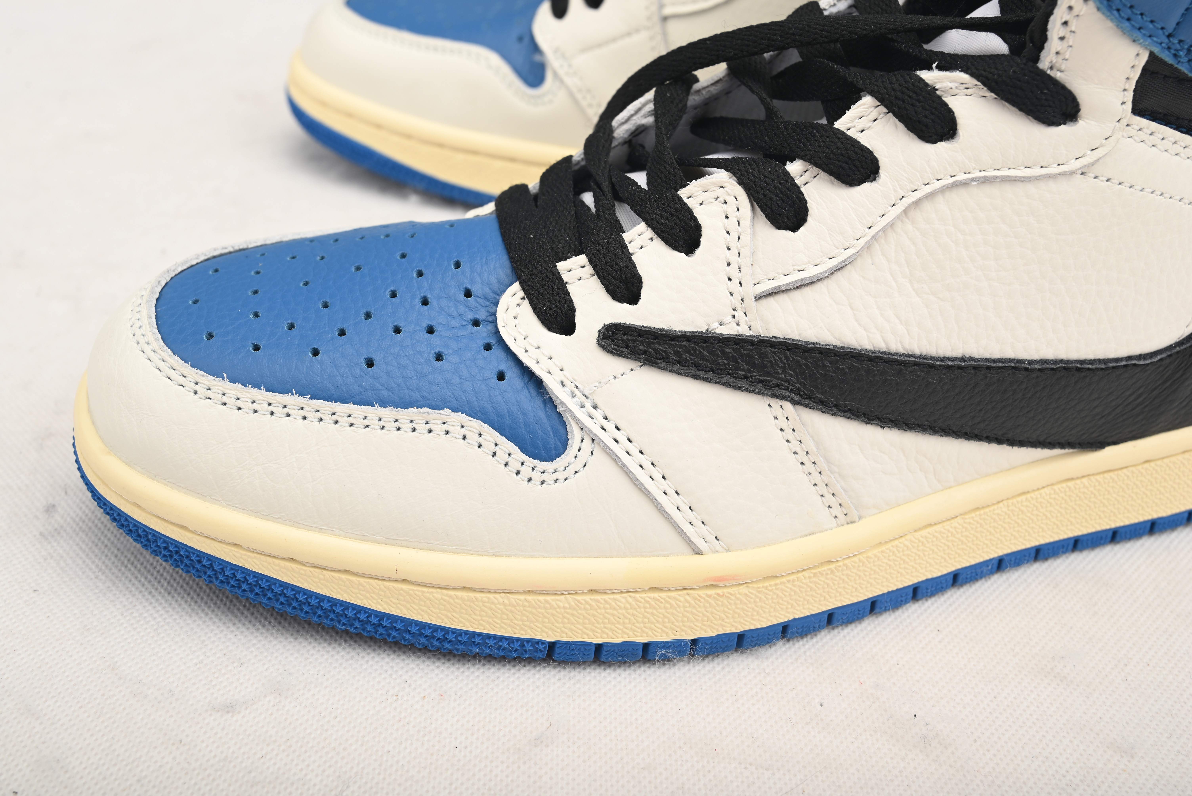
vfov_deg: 34.2
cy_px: 398
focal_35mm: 39
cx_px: 596
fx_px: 1292
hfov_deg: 49.5
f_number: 11
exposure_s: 1/200
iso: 100
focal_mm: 39
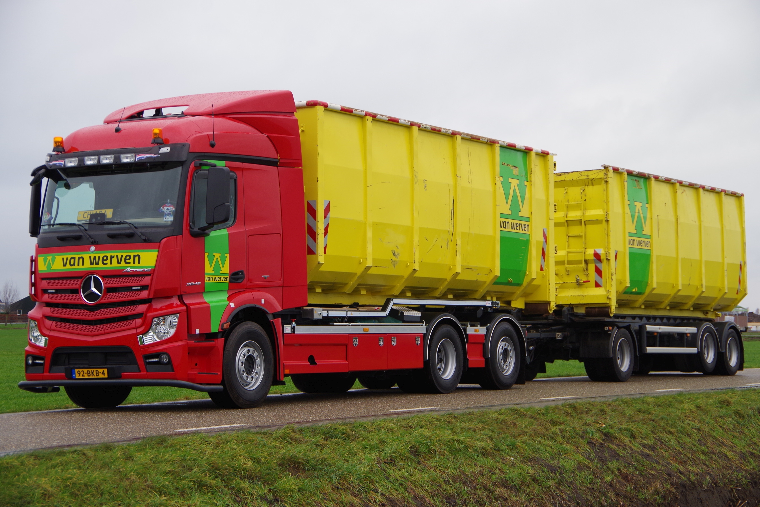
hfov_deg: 25.7
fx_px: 1668
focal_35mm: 79
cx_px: 380
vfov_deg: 17.3
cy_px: 254
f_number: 5
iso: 400
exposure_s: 1/100
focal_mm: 53
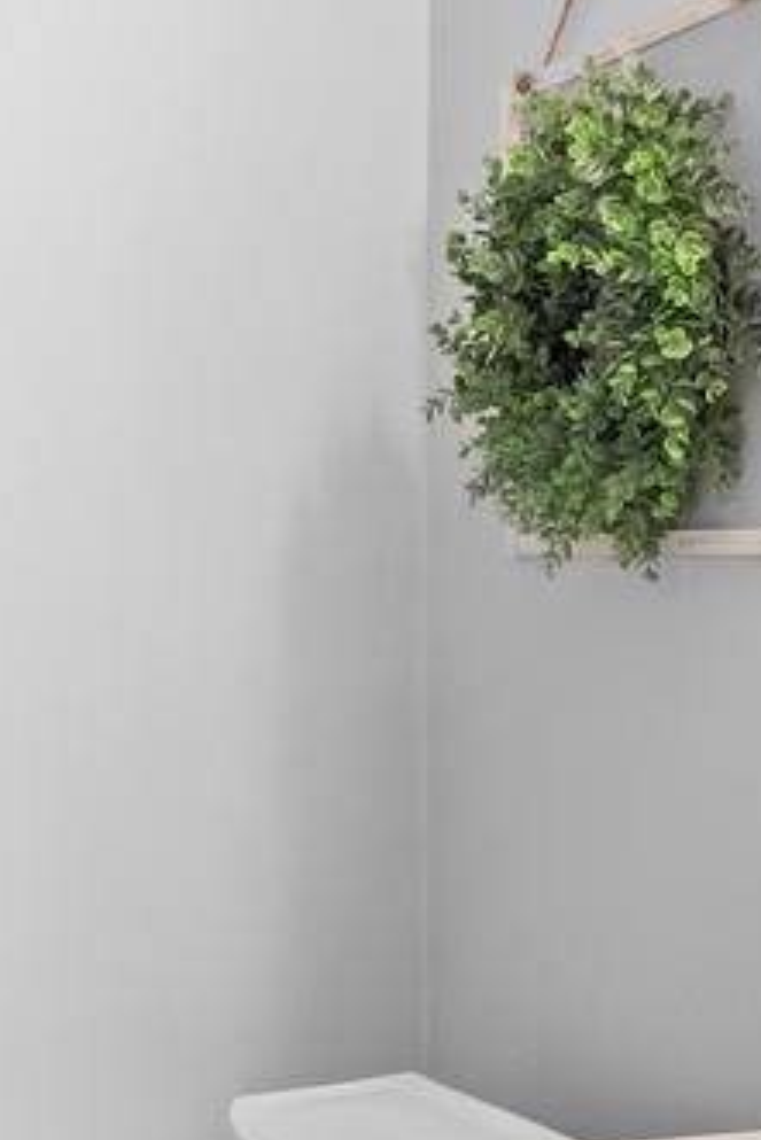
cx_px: 124
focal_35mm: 65
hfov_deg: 20.6
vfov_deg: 30.9
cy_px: 603
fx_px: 2059
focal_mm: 14
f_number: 5.6
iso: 1600
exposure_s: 1/25
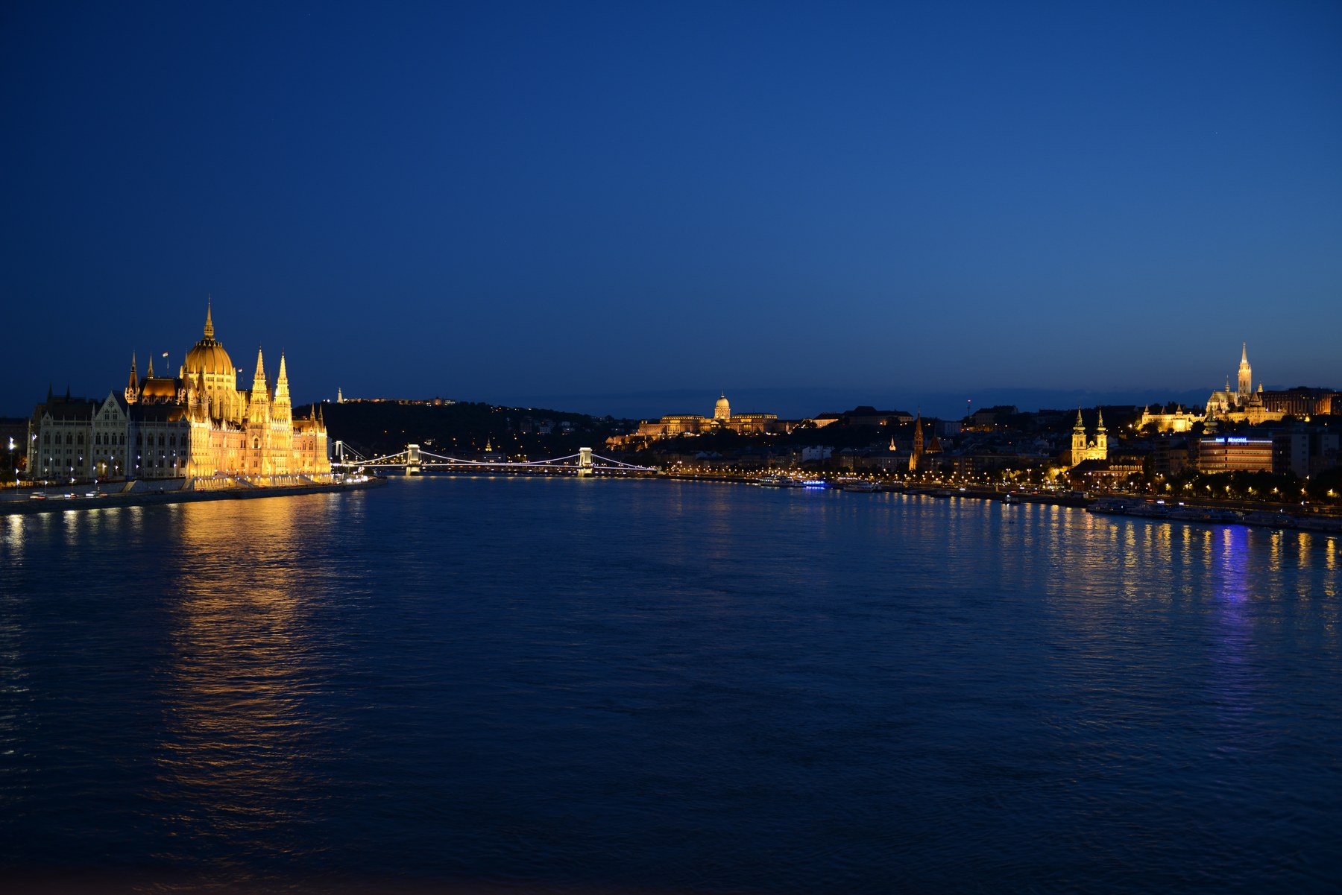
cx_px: 671
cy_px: 448
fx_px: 1491
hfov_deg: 48.4
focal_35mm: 40
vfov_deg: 33.4
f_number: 2.8
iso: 160
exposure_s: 1/4
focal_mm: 40
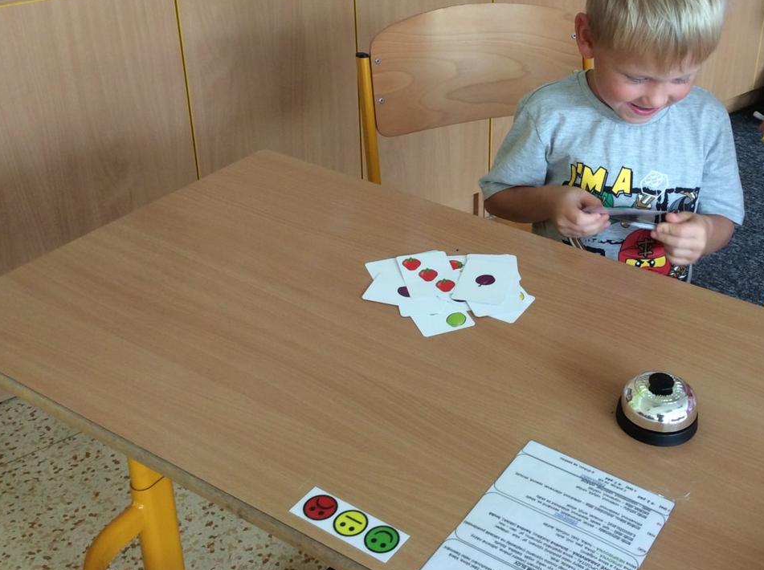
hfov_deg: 41.7
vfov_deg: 31.8
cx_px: 495
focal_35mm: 45
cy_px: 178
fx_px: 992
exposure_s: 1/25
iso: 40
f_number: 2.4
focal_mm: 3.3
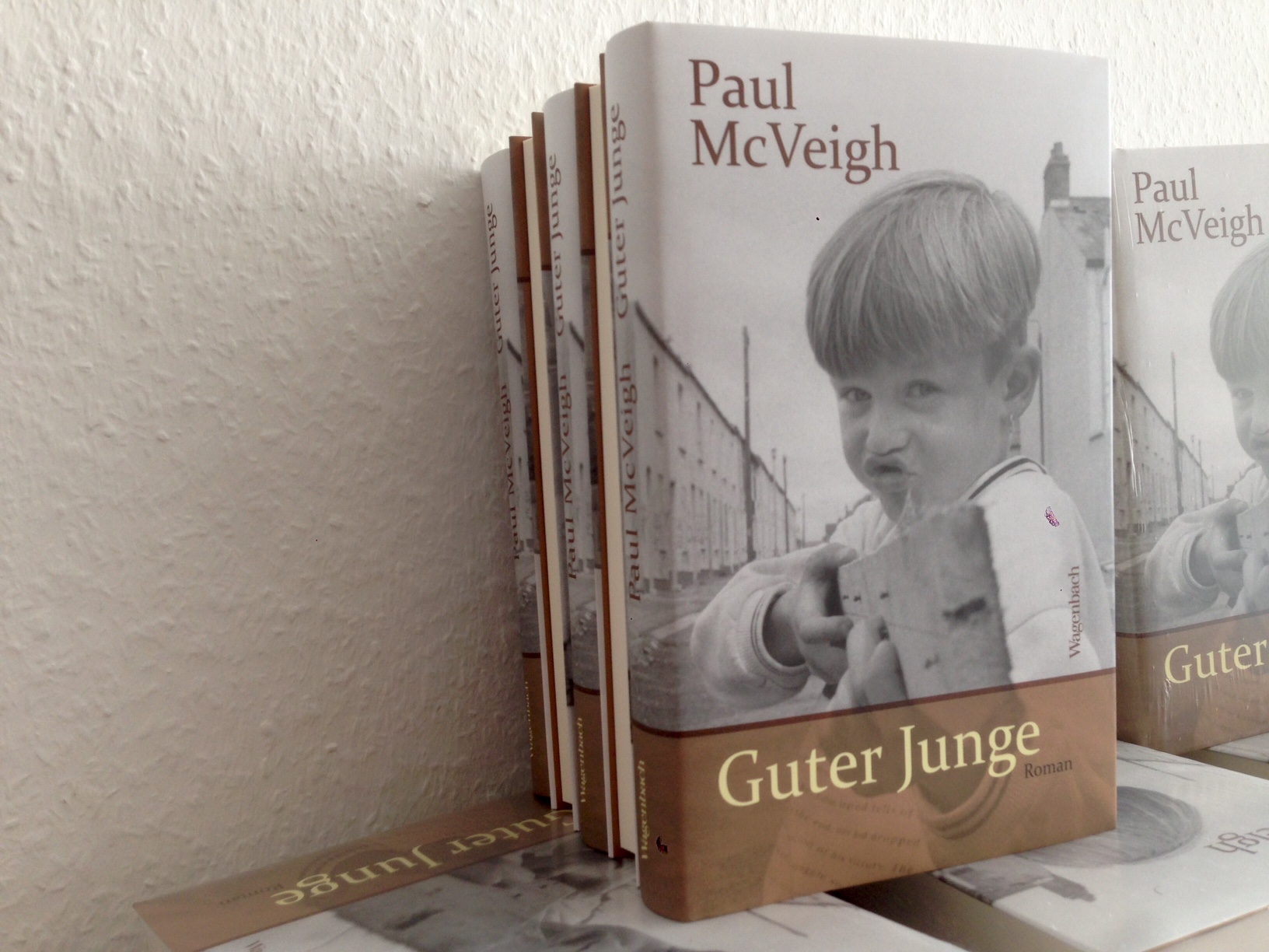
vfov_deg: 42.9
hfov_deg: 55.4
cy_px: 476
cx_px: 634
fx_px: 1210
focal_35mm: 33
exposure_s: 1/30
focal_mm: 4.12
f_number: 2.4
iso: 50
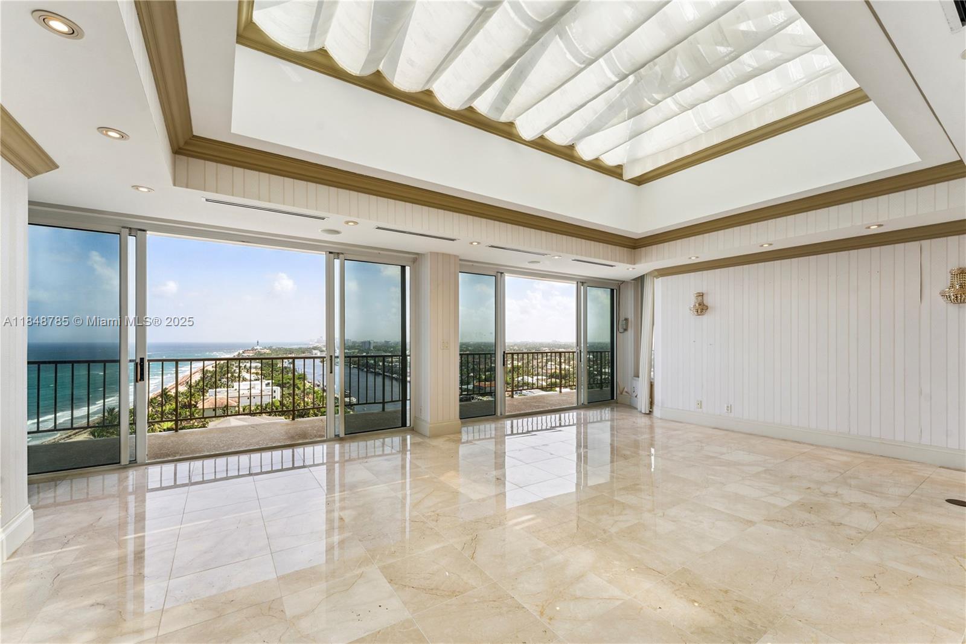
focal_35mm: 14
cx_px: 483
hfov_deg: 104.3
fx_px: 376
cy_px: 322
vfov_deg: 81.2
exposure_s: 1/200
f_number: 10
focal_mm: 14
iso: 320
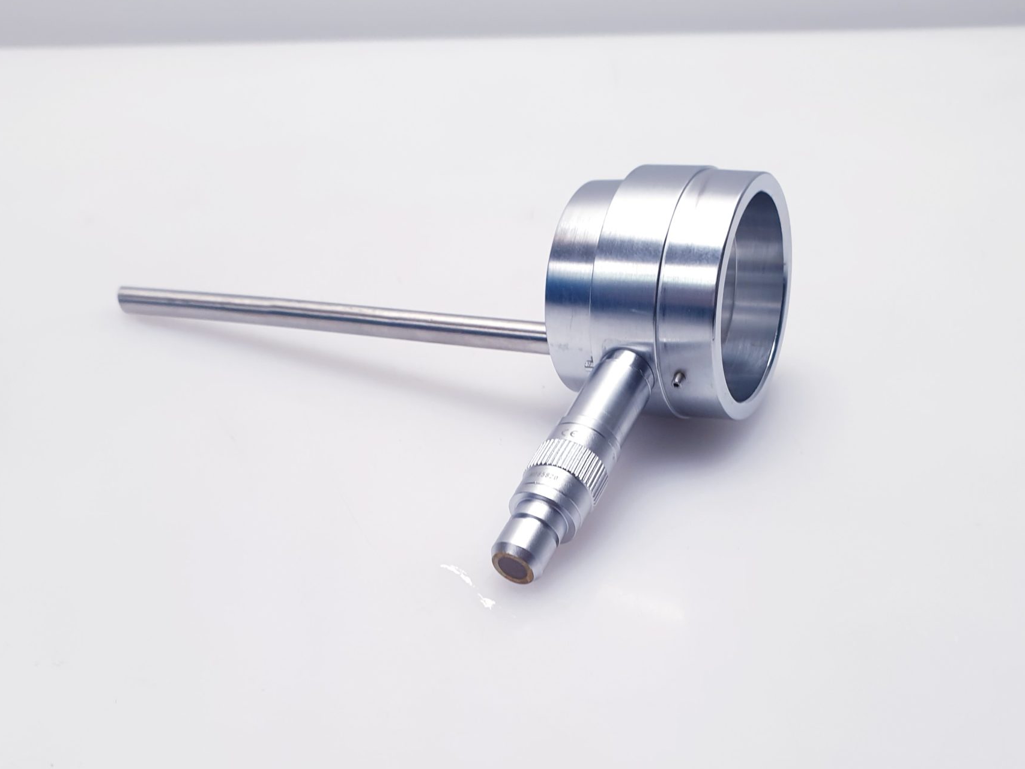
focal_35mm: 39
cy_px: 521
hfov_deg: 47.8
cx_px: 483
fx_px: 1155
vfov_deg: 36.4
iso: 80
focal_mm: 4.3
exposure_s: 1/50
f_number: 2.4
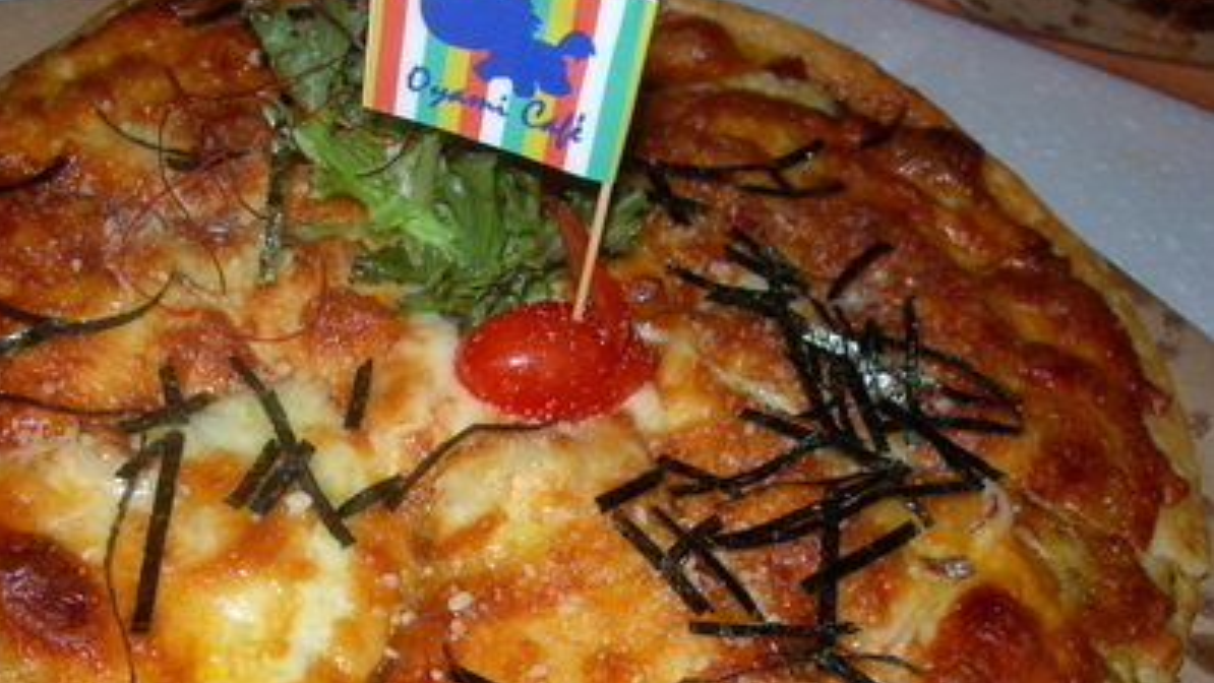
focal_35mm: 52
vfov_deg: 22.9
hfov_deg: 39.6
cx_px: 454
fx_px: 1674
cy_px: 477
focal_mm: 7.8
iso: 50
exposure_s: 1/60.1
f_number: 4.8
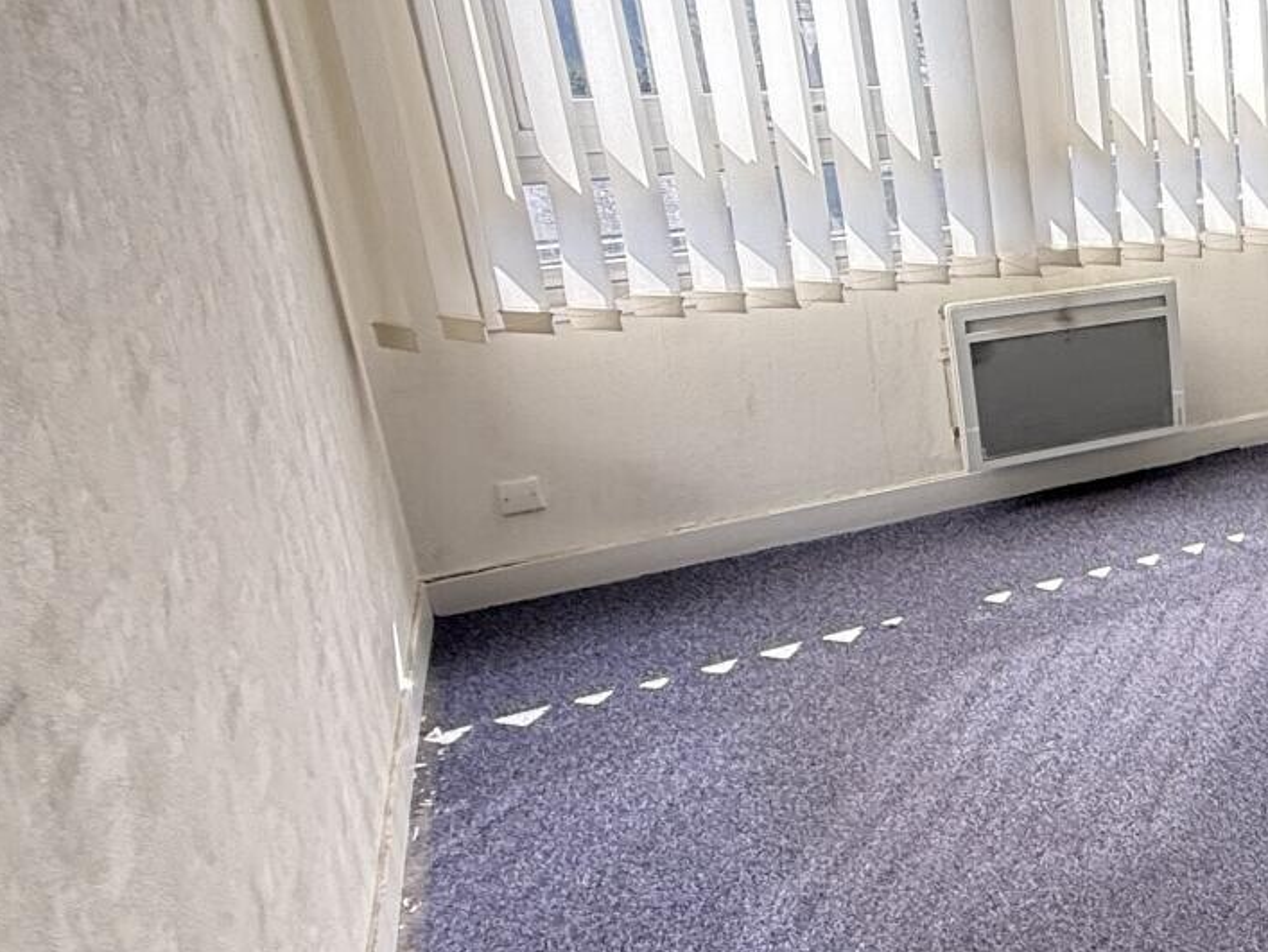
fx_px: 1393
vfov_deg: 37.6
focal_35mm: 38
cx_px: 1598
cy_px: 369
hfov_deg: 35.6
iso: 100
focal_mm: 2.22
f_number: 2.2
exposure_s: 1/99
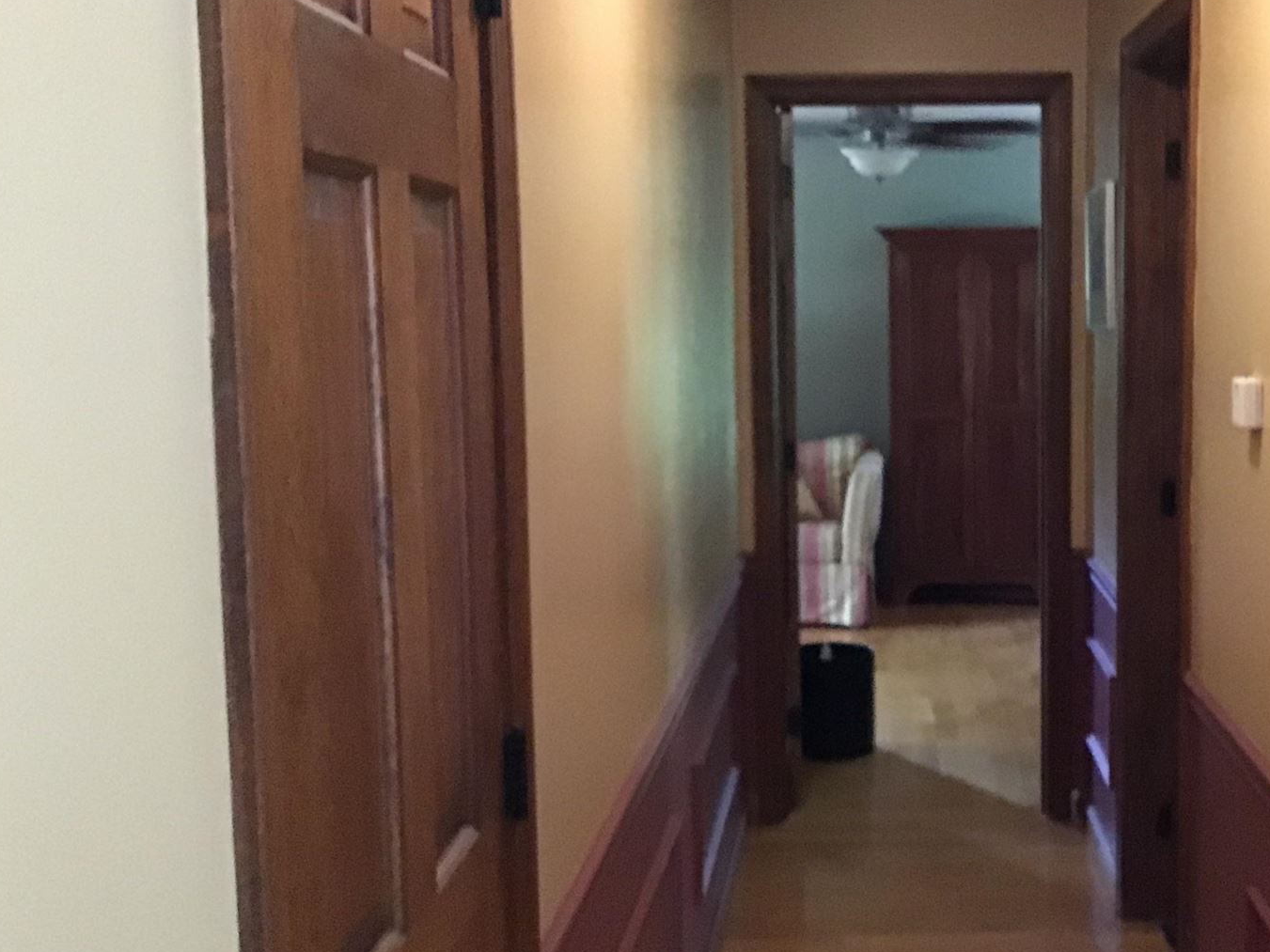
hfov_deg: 39.6
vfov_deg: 30.9
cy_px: 498
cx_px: 920
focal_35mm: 47
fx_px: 1724
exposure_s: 1/15
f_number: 2.4
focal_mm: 3.3
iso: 500
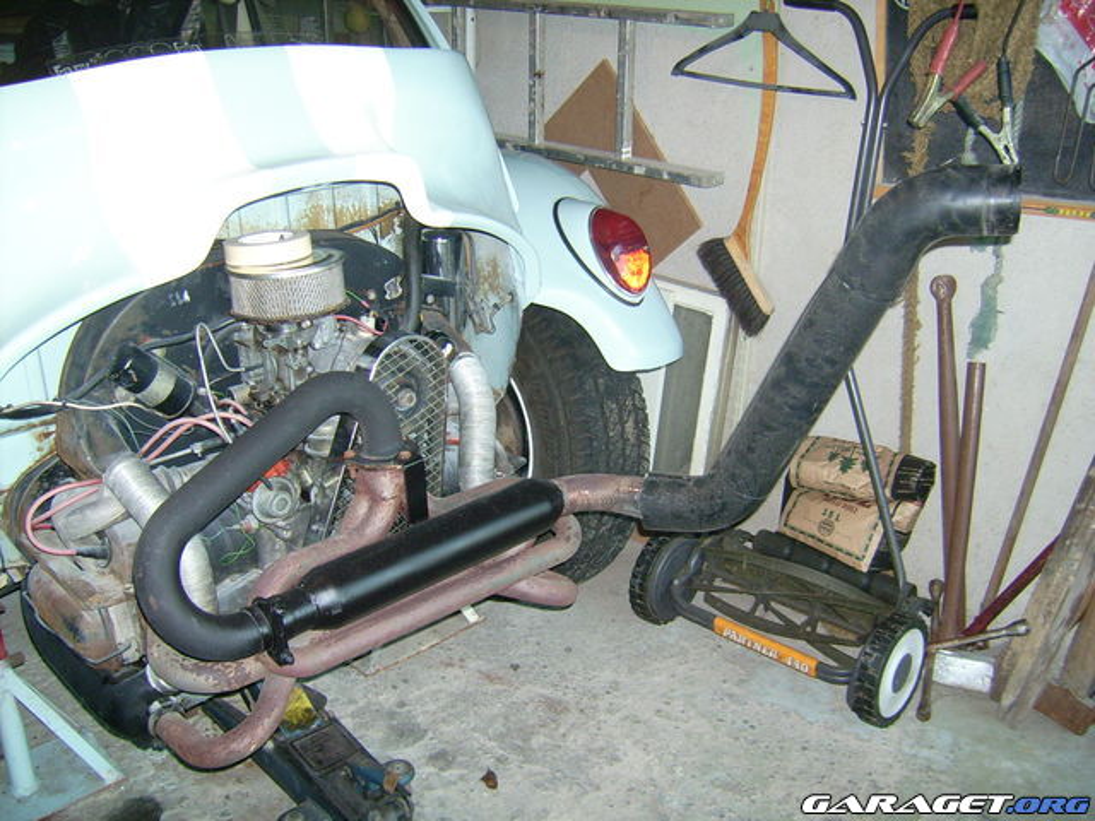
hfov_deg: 52.6
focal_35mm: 35
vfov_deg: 40.7
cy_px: 410
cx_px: 548
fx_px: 1107
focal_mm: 5.95
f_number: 2.8
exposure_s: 1/60
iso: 100
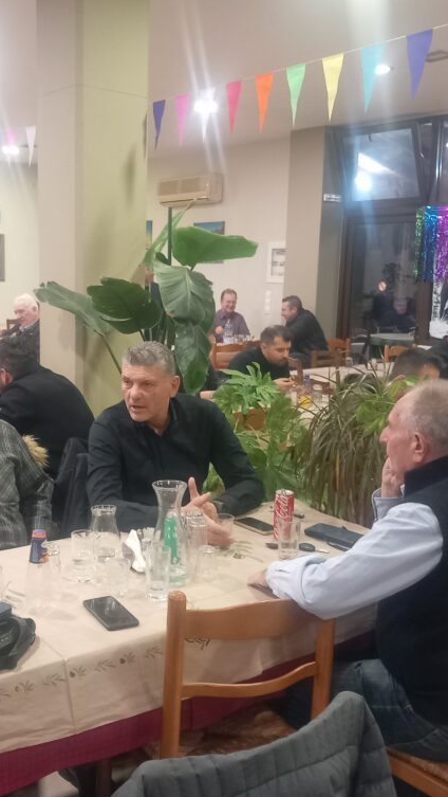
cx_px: 145
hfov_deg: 29.5
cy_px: 404
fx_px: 844
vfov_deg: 50.5
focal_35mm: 40
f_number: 1.8
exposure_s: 1/25
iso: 400
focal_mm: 4
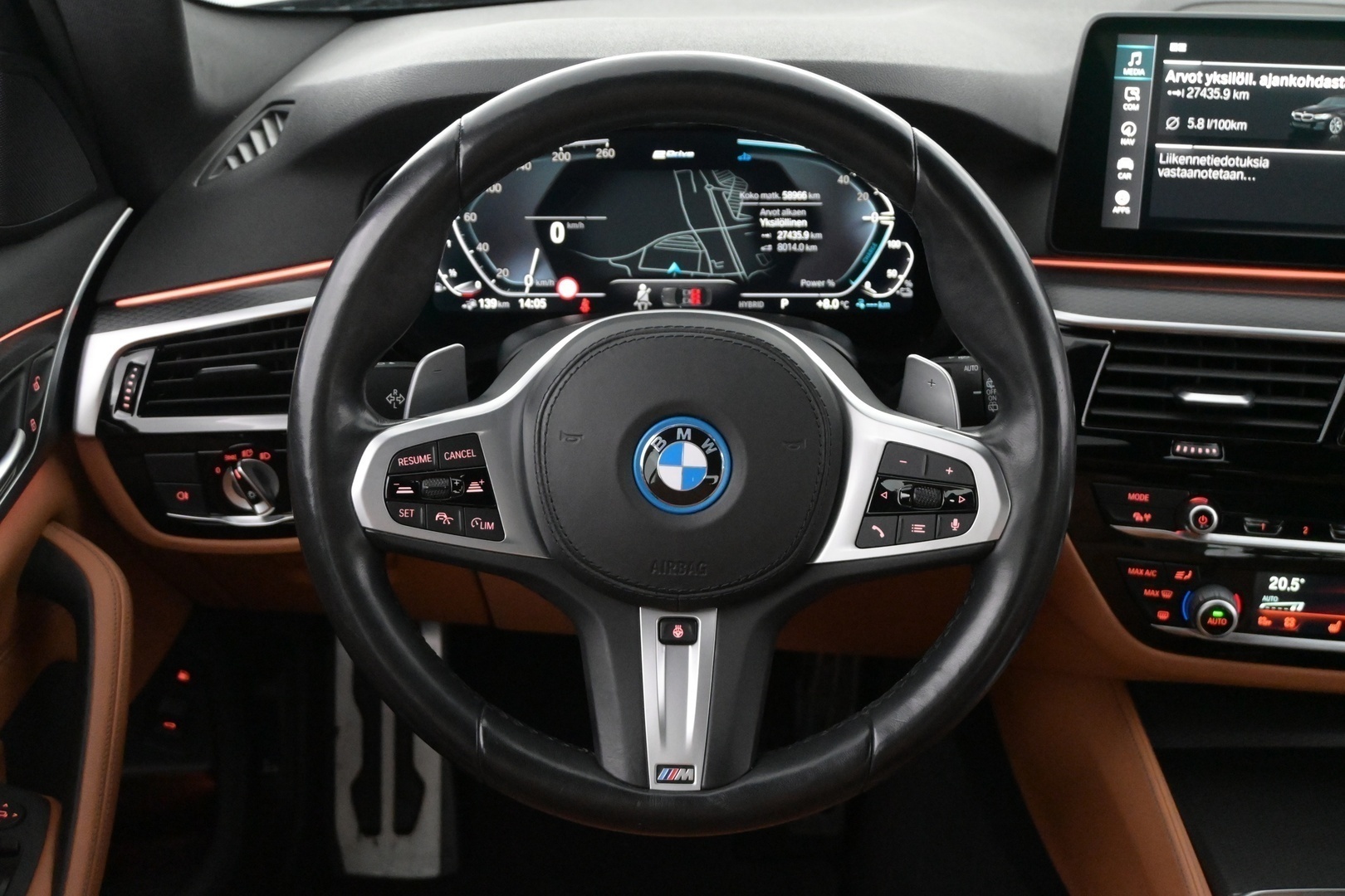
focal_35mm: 47
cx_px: 672
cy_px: 448
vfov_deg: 28.5
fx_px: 1765
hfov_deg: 41.7
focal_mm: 31.5
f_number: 5
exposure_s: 1/50
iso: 6400
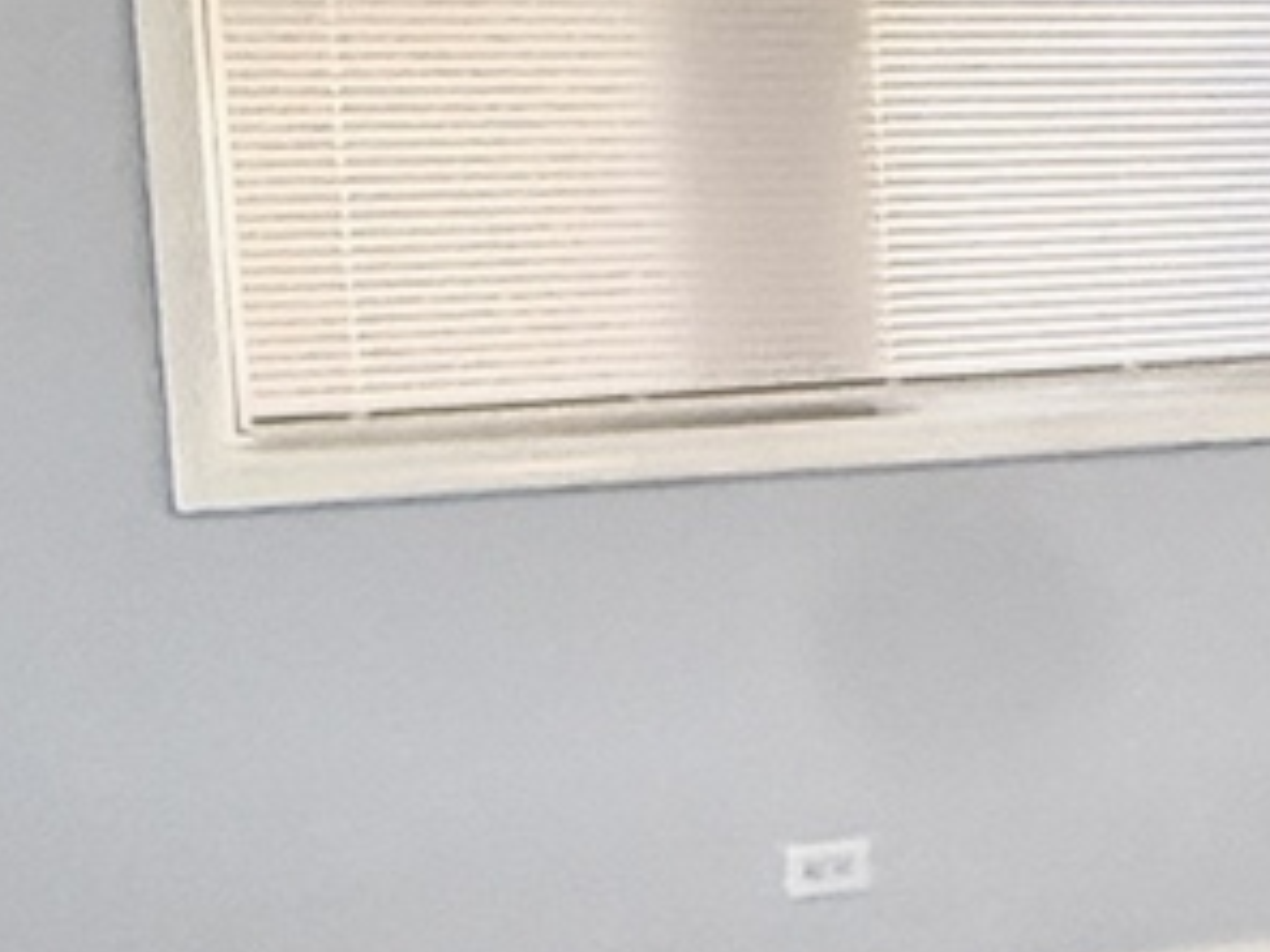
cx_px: 1830
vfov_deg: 21.6
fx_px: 2495
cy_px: 579
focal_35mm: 68
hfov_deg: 23.6
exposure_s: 1/60
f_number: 2.2
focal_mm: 2.22
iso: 1000
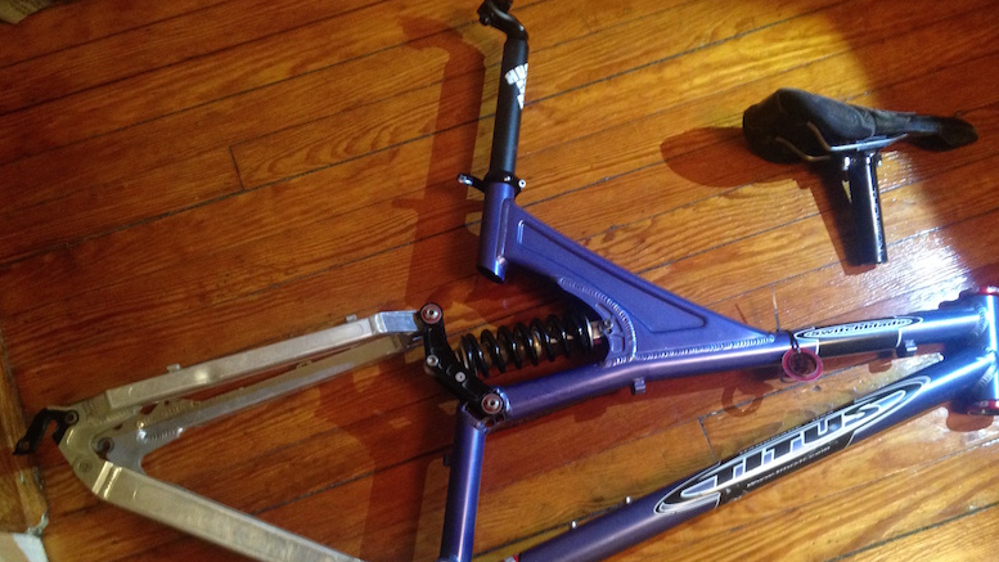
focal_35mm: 37
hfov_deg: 54.0
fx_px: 980
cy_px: 350
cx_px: 510
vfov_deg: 31.9
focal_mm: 4.12
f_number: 2.4
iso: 320
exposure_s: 1/17
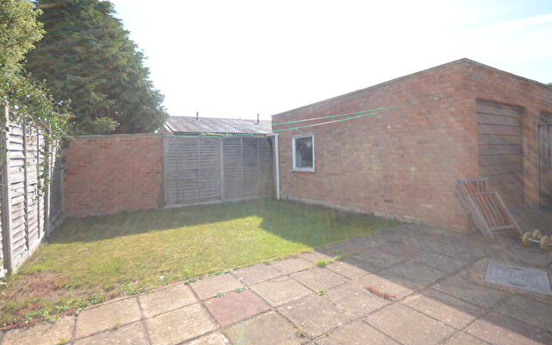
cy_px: 153
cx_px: 263
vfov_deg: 67.7
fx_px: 256
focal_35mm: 17
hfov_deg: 94.3
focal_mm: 10
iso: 100
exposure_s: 1/250
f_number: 4.5
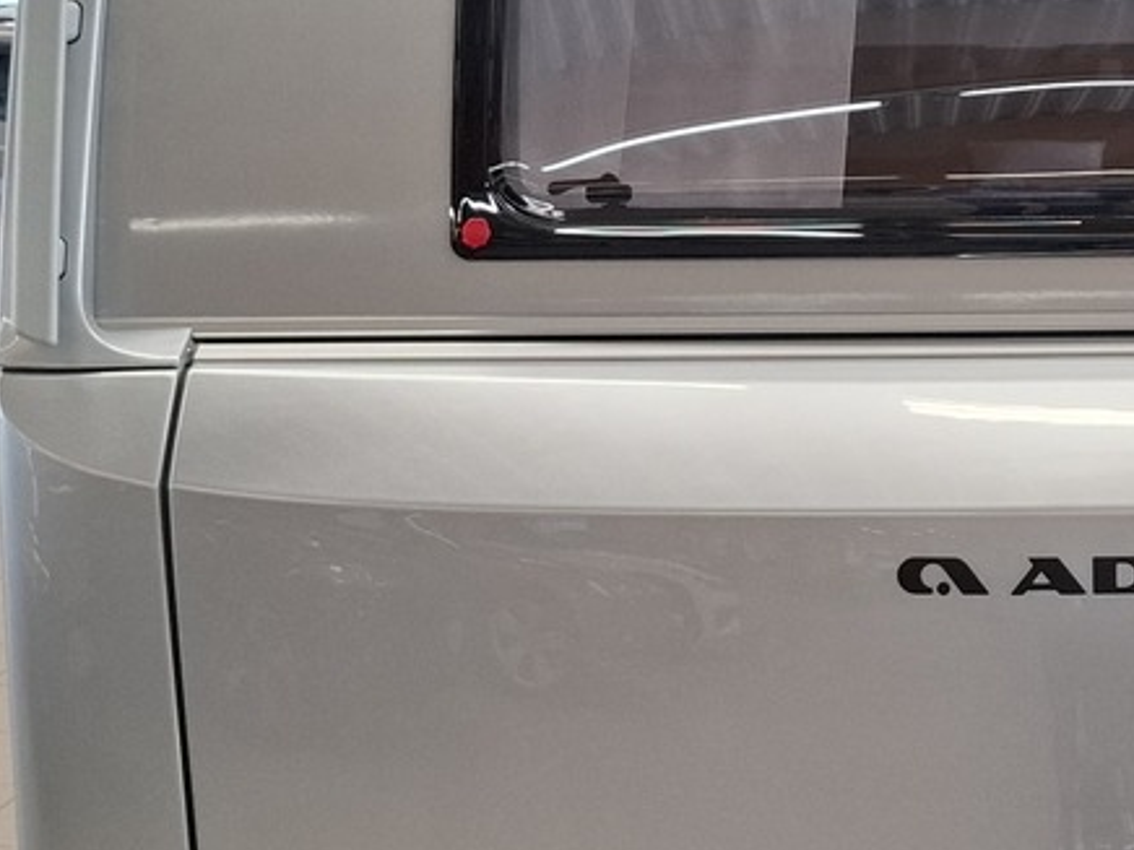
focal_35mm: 76
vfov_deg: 19.4
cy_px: 444
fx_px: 2490
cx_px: 996
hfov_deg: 25.0
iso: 160
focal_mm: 5.54
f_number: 1.8
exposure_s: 1/100
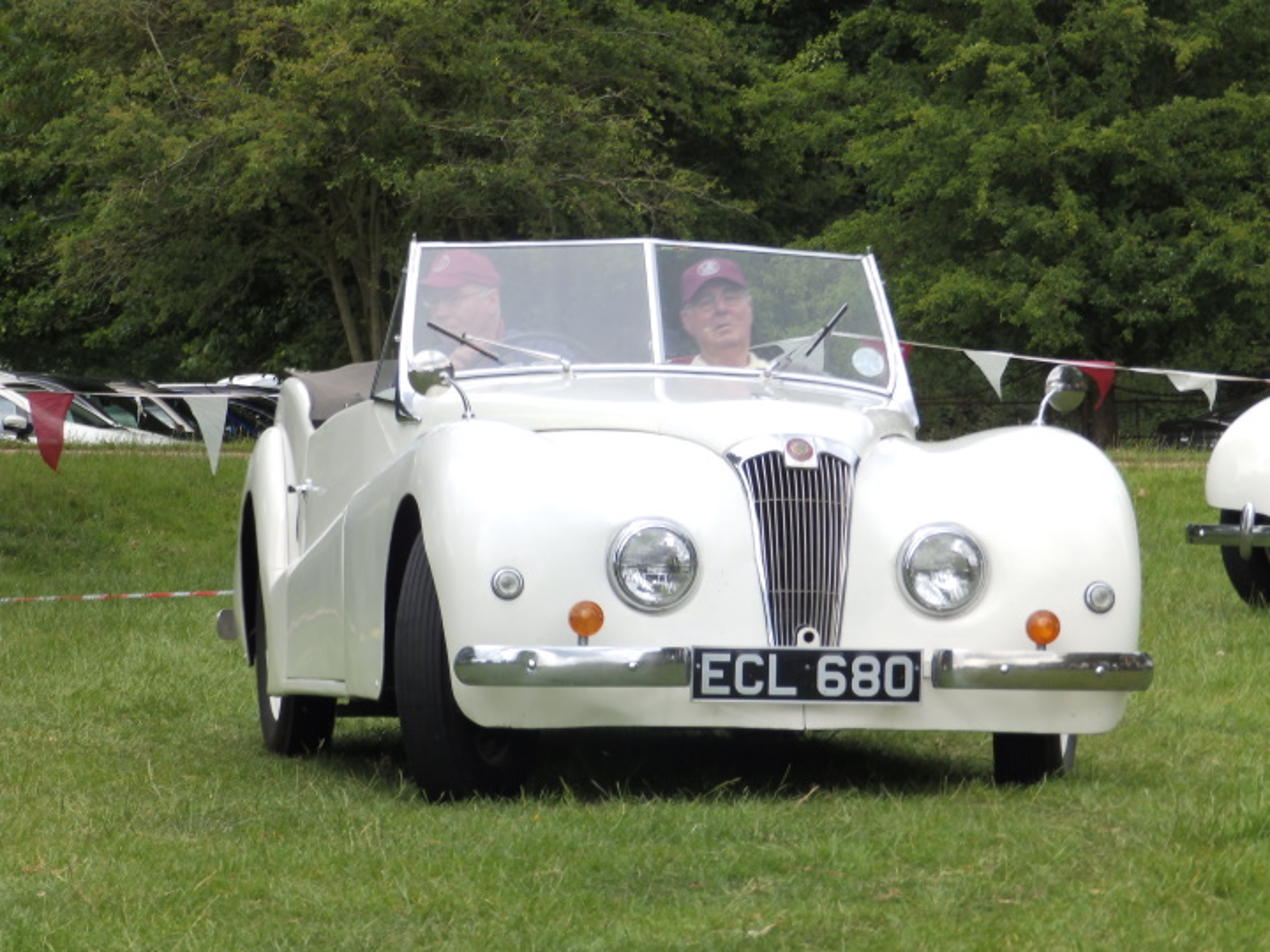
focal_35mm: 144
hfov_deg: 13.7
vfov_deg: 10.3
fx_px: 5283
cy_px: 476
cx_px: 635
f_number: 5.1
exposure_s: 1/200
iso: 80
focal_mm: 25.9
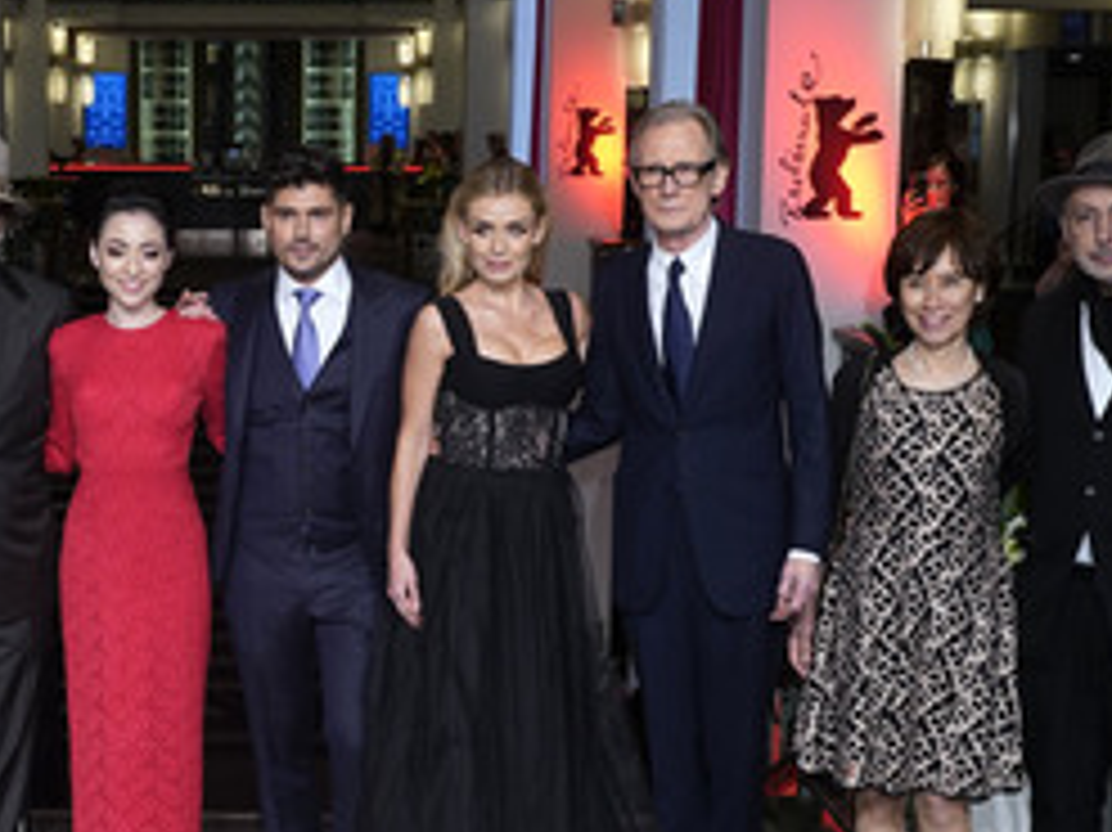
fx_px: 2312
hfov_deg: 26.7
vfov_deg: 20.3
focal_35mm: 72
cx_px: 286
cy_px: 571
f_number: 7.1
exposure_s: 1/80
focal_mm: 41
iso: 1000
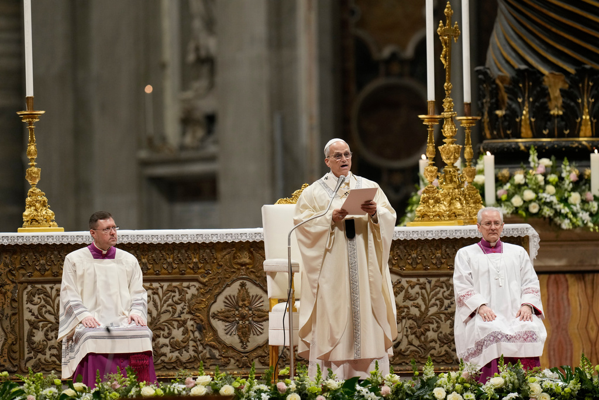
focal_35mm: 400
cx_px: 300
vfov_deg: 3.4
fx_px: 6656
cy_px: 200
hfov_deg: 5.2
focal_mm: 400
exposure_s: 1/500
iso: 2000
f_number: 3.5
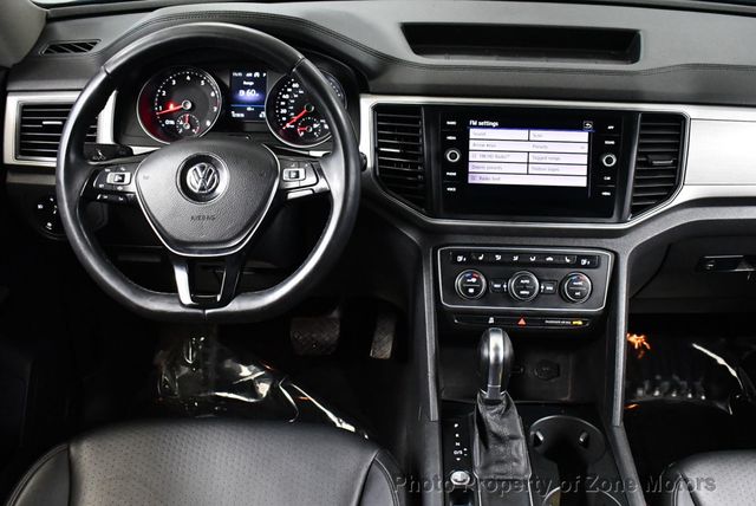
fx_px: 757
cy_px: 253
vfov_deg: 36.9
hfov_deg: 53.1
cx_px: 378
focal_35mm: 36
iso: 5600
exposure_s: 1/60
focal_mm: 18
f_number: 3.5
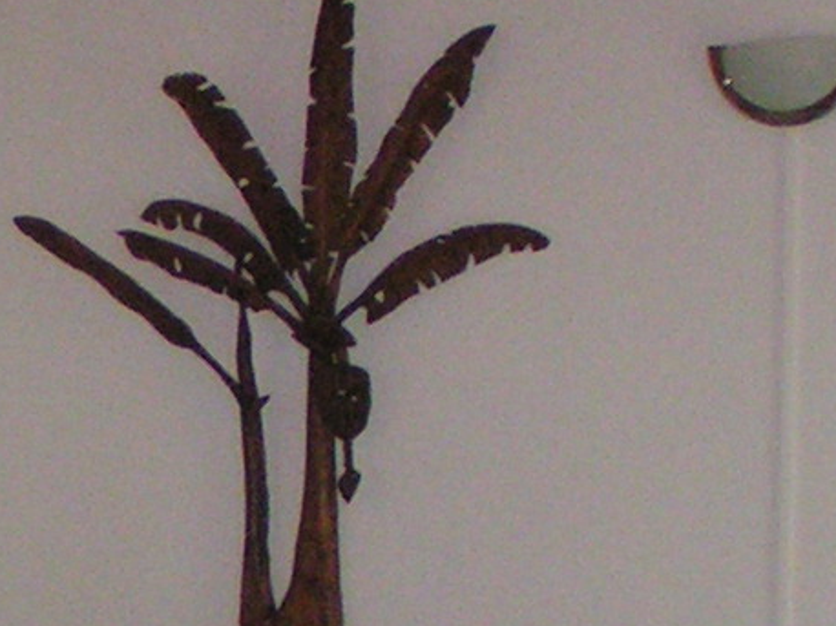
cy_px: 604
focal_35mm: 170
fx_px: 4103
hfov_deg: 11.5
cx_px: -66
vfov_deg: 8.7
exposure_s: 1/40
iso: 200
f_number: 2.8
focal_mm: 5.8
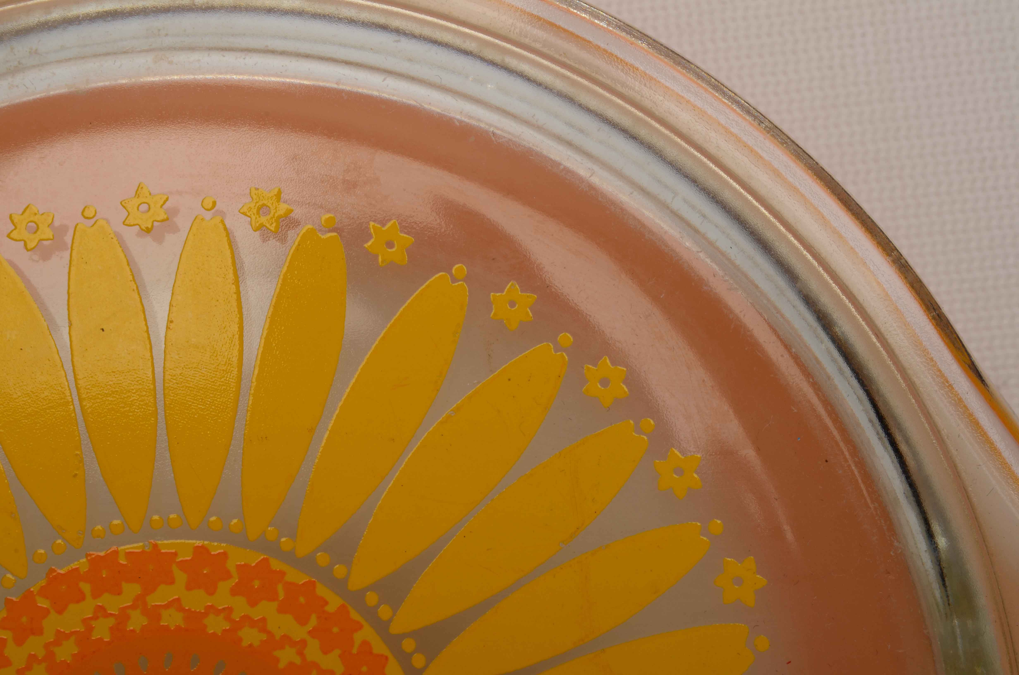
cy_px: 338
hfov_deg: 24.7
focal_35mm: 82
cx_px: 510
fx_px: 2330
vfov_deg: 16.5
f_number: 25
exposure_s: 1/160
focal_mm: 55
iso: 100
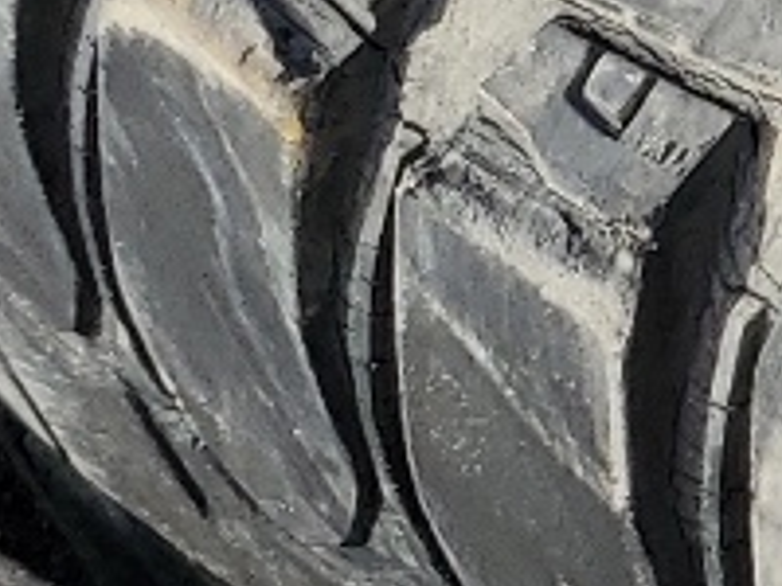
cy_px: -602
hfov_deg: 7.8
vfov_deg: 6.9
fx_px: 4699
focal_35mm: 208
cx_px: 2588
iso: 50
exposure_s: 1/1667
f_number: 1.5
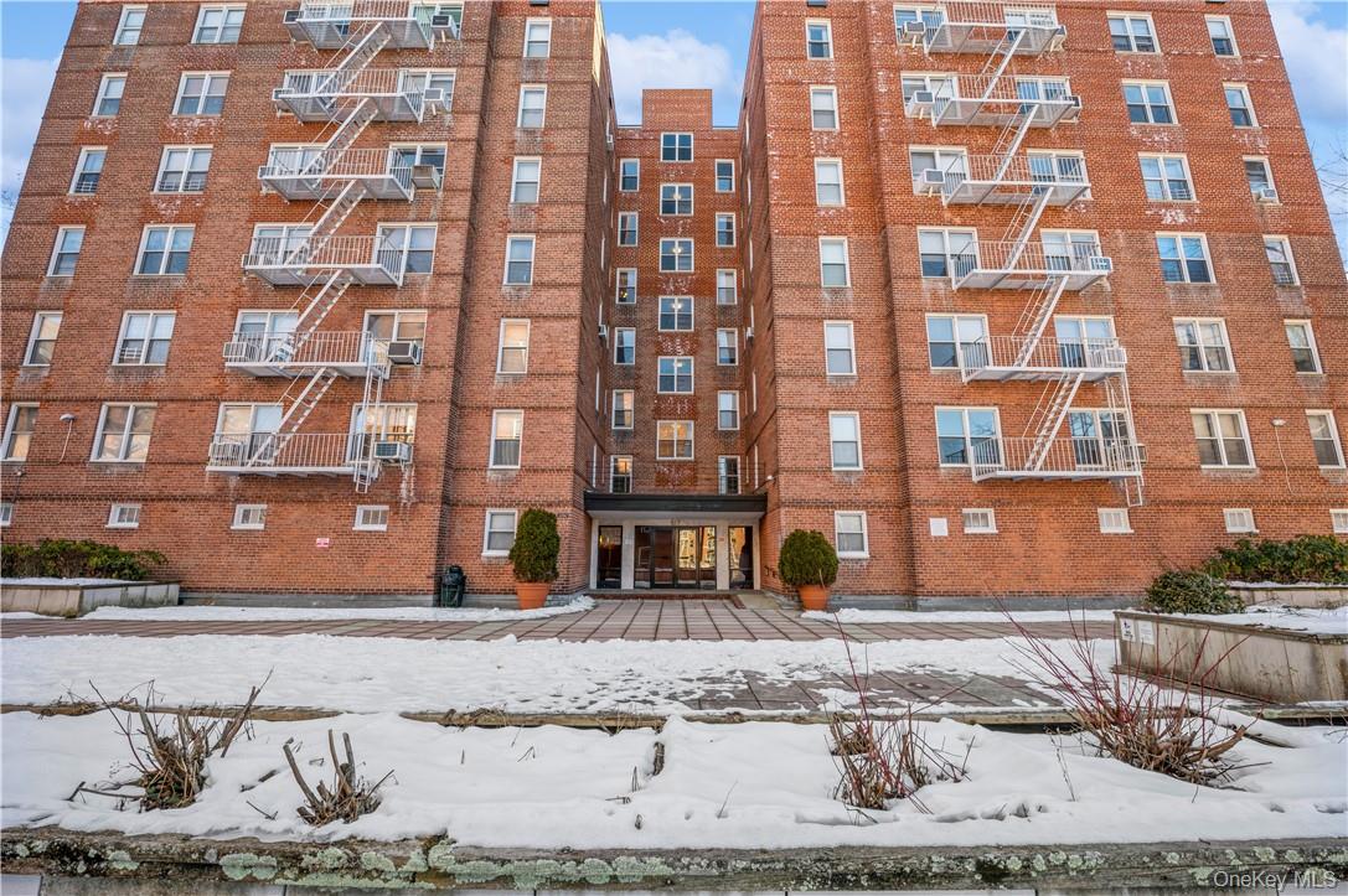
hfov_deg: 104.3
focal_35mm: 14
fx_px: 524
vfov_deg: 81.1
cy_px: 448
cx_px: 674
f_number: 11
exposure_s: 1/50
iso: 200
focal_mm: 14
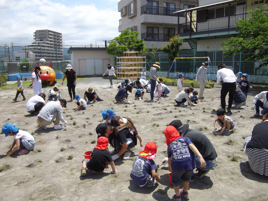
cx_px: 134
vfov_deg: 51.4
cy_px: 100
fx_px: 209
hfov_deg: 65.3
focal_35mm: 27
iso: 100
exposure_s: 1/1000
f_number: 3.2
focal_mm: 4.9
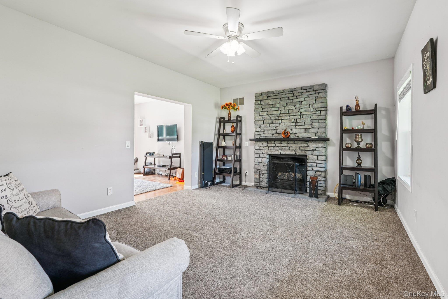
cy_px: 150
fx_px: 205
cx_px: 224
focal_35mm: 16
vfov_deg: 72.0
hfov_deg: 95.0
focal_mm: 16.5
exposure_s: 1/5
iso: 400
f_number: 8
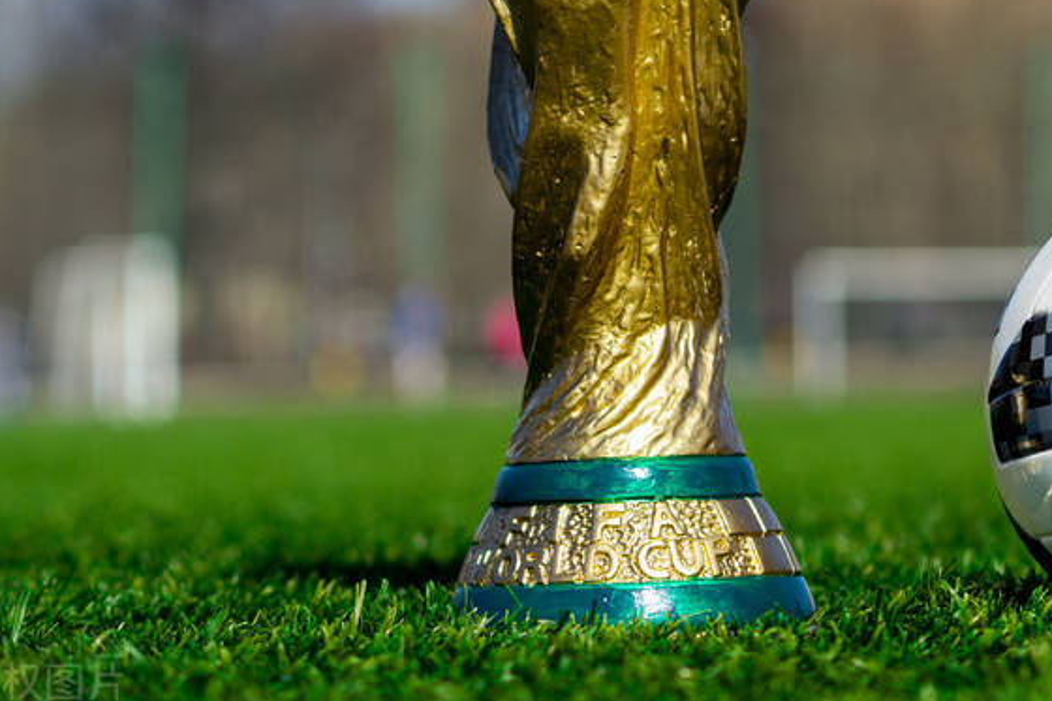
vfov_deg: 10.0
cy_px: 75
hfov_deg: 14.8
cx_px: 914
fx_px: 4002
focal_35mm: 137
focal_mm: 75
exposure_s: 1/1250
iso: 100
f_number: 5.6
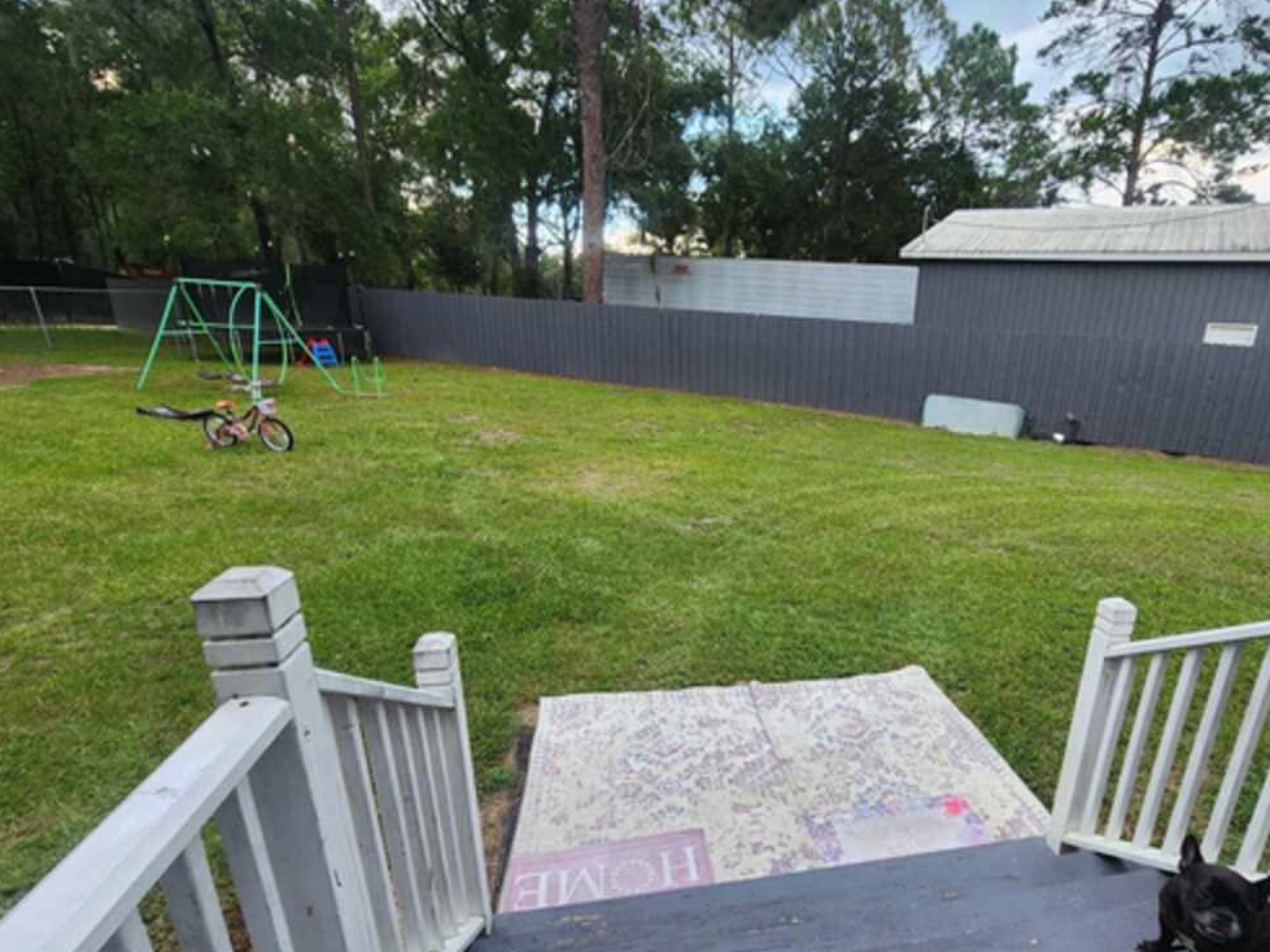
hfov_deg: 89.7
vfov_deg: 74.0
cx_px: 772
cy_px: 567
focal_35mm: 17
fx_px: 624
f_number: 2.2
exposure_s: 1/60
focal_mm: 2.2
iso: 50
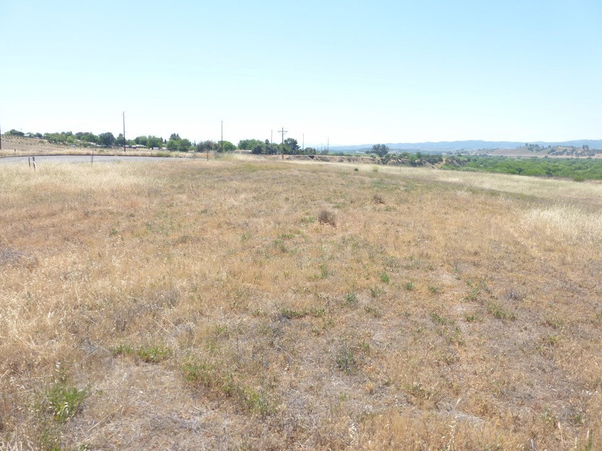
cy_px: 221
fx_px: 435
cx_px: 295
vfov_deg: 54.9
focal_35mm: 25
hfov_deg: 69.4
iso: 100
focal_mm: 4.3
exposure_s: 1/500
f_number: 4
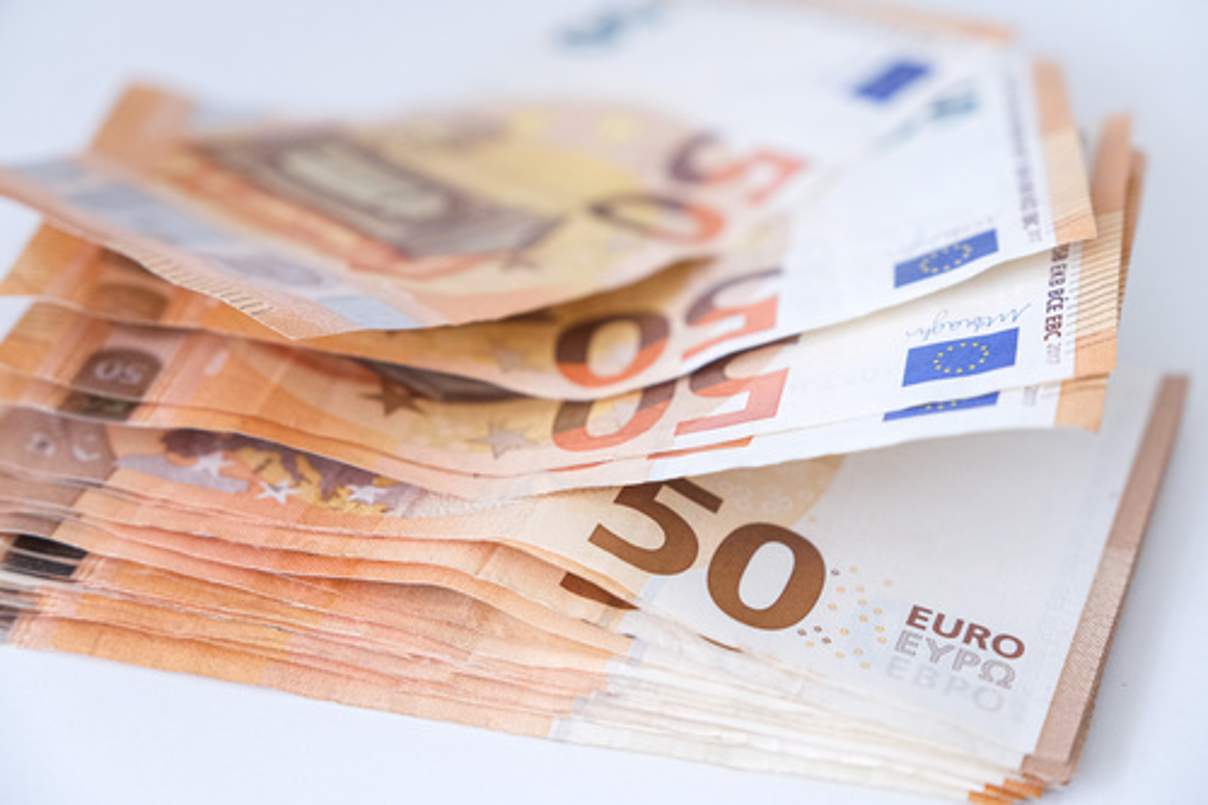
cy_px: 402
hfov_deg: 24.5
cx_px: 604
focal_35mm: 83
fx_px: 2784
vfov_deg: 16.4
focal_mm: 55
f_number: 3.2
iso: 2000
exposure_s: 1/125
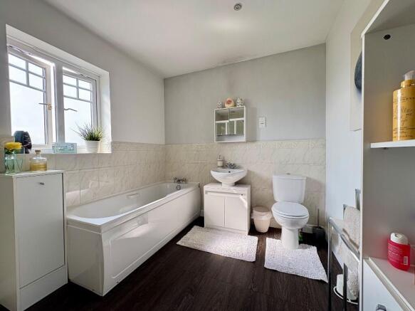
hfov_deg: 102.1
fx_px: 168
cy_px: 156
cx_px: 208
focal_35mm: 14
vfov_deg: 85.7
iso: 50
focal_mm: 2.22
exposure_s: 1/99
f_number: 2.2
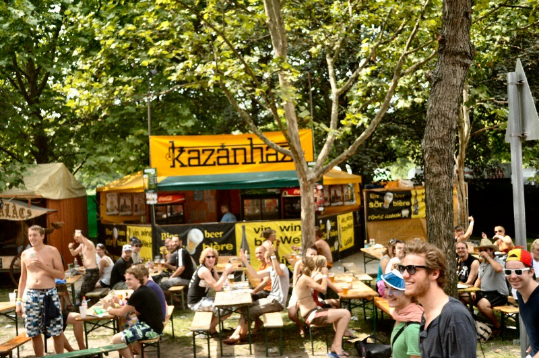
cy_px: 179
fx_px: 650
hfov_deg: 45.0
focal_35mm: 44
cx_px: 270
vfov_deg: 30.8
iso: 640
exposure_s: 1/500
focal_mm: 29
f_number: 4.5
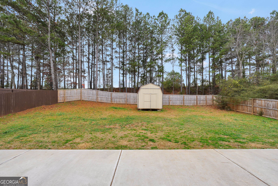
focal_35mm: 15
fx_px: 116
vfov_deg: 77.3
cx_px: 139
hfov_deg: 100.4
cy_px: 93
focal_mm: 10
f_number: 7.1
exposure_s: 1/100
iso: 100
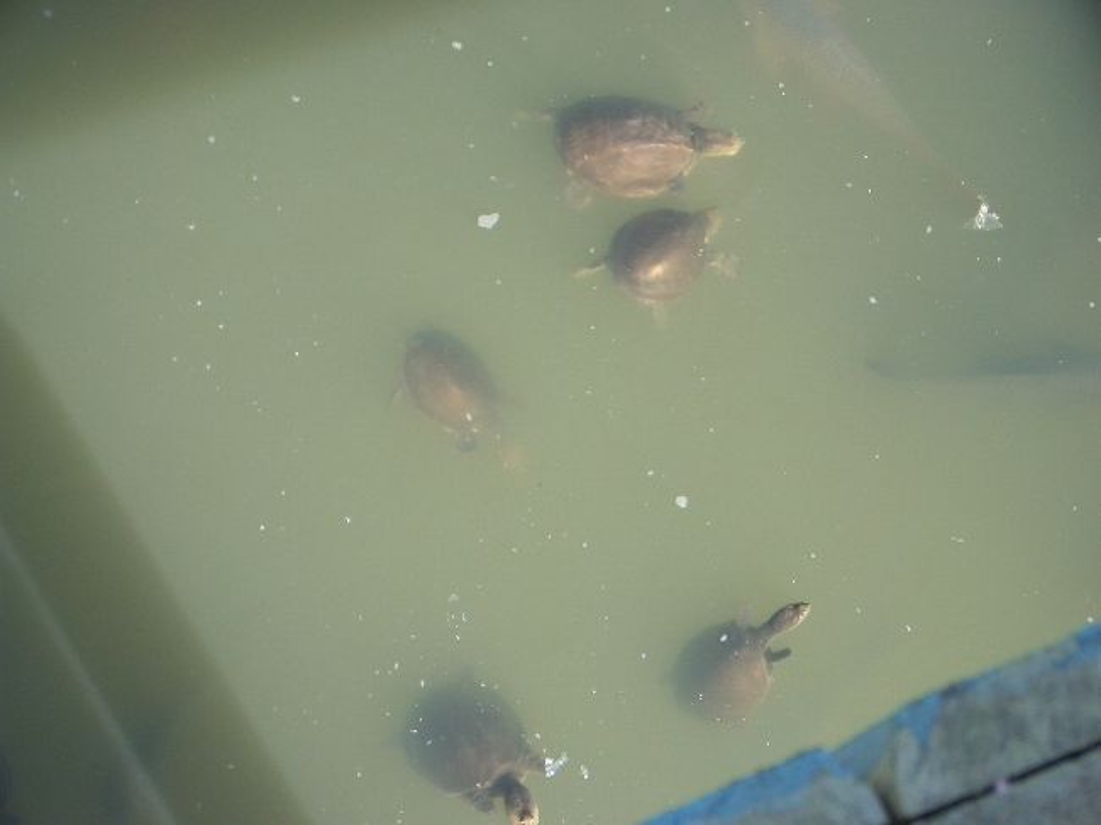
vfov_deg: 14.1
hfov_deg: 18.7
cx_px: 550
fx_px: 3338
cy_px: 412
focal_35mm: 105
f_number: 4.8
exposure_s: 1/125
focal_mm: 17.4
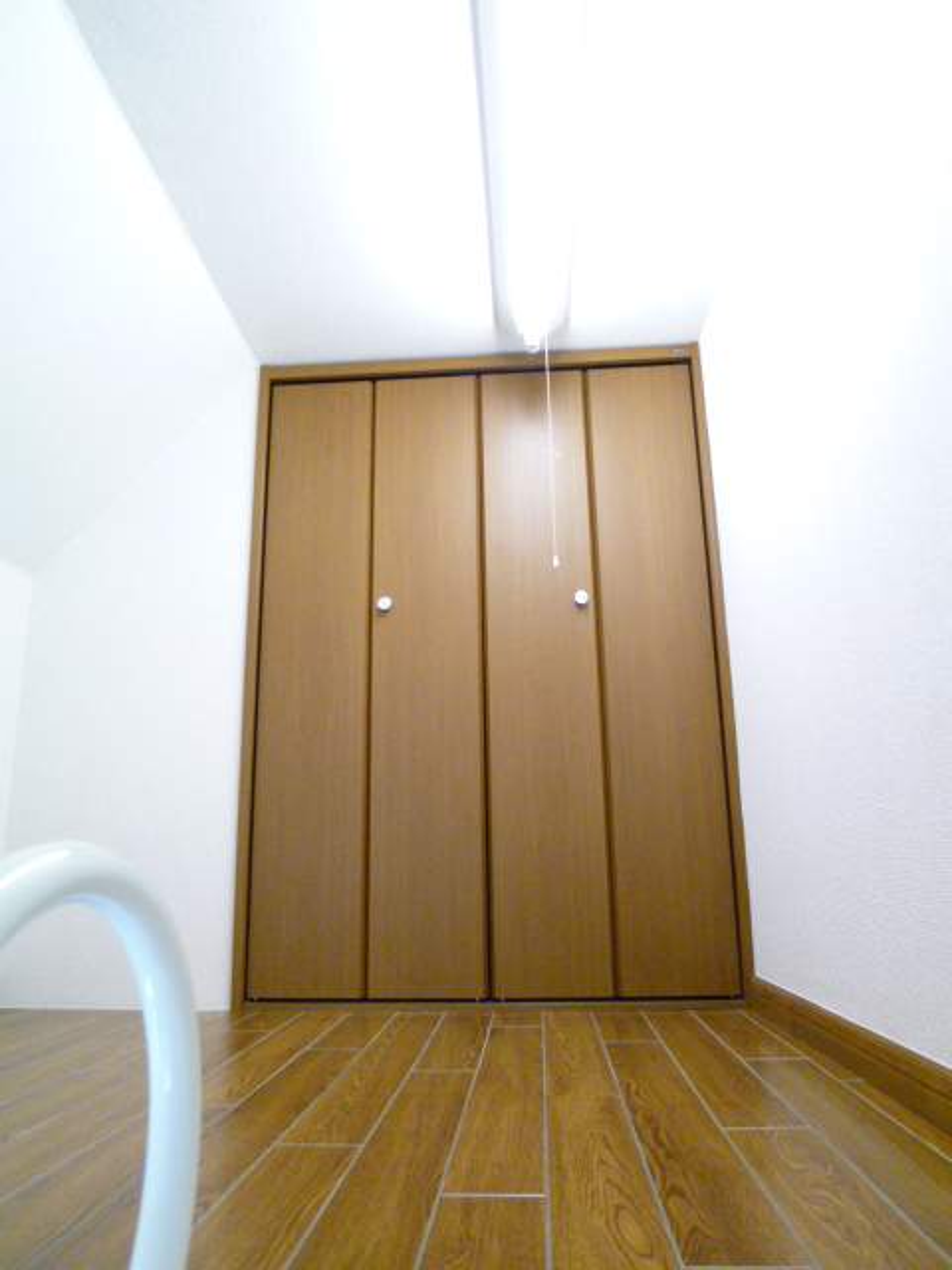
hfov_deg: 56.8
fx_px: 880
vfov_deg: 71.6
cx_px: 476
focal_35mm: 24
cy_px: 635
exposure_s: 1/40
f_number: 2.2
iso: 400
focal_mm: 4.3
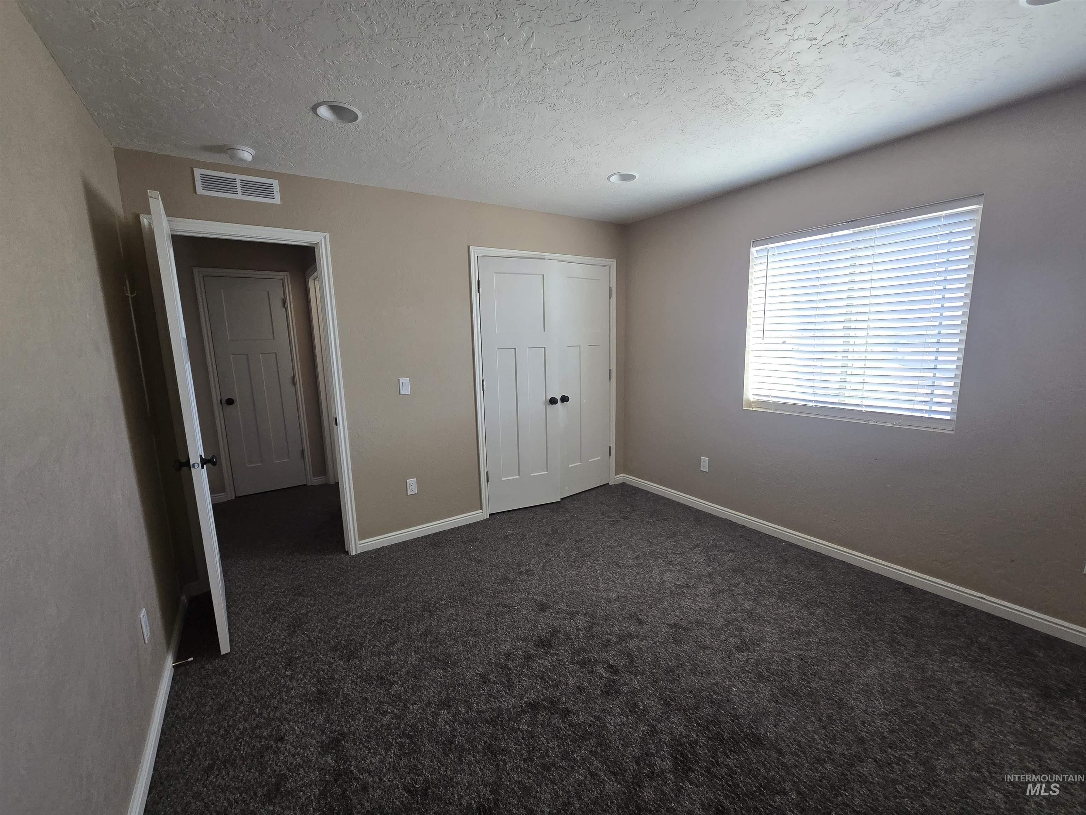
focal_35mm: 13
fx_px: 408
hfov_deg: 106.2
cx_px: 543
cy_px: 408
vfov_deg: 89.9
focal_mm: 2.2
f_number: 2.2
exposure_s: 1/100
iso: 200
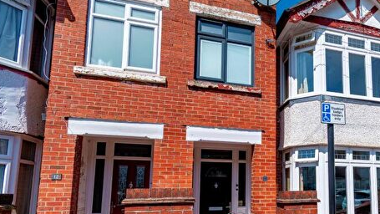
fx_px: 292
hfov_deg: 63.6
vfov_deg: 39.0
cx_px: 266
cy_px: 163
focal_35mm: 29
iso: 200
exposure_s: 1/800
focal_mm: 12
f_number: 7.1
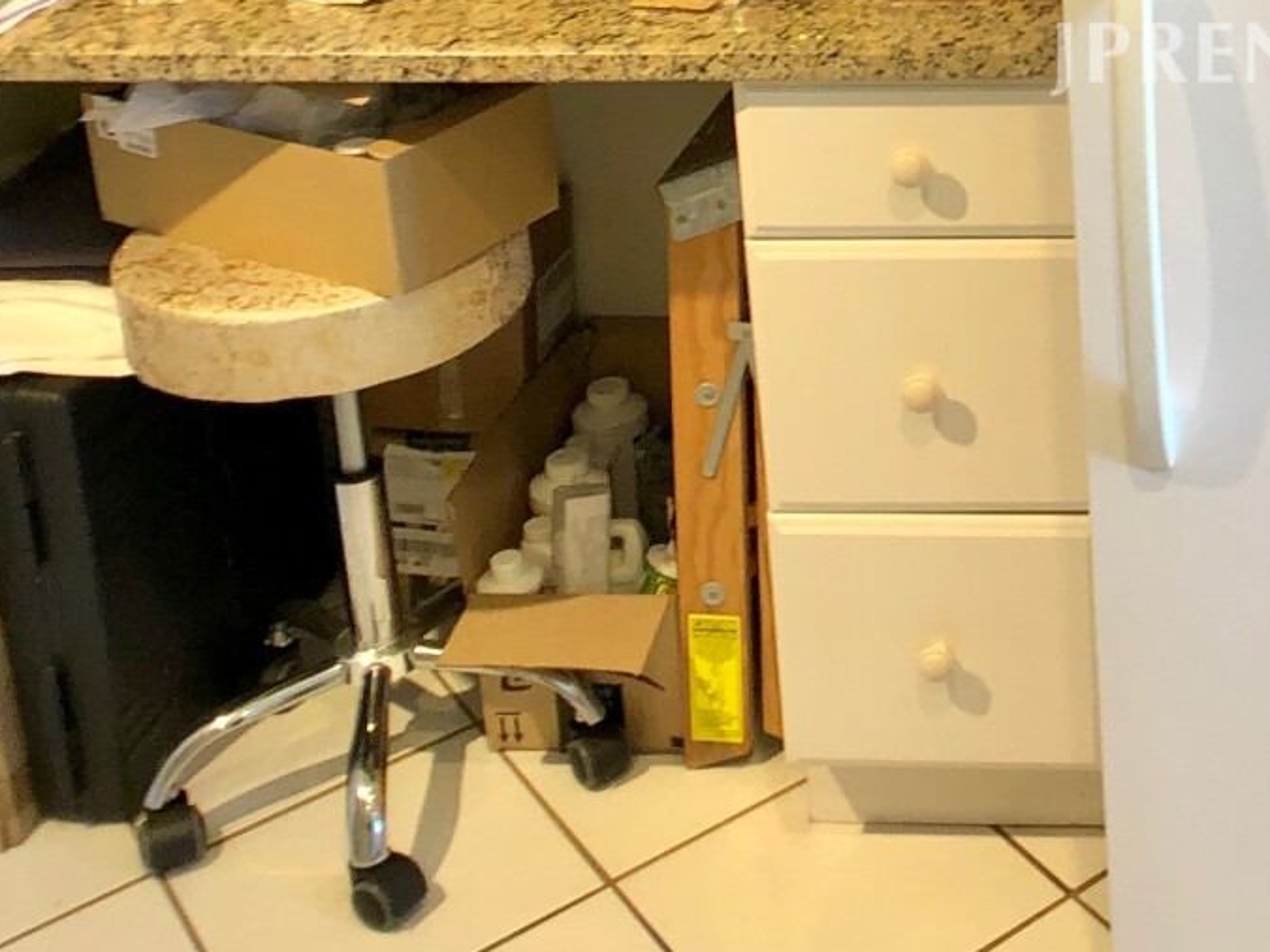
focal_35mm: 85
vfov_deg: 16.8
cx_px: 1326
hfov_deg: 22.0
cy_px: -128
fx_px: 3118
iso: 50
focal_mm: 3.99
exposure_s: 1/30
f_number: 1.8
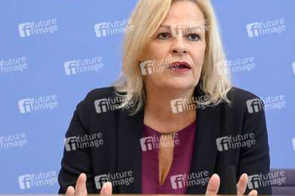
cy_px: 85
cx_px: 170
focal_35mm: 128
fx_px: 1048
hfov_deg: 16.0
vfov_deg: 10.7
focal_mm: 110
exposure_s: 1/500
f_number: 5.6
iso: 3200
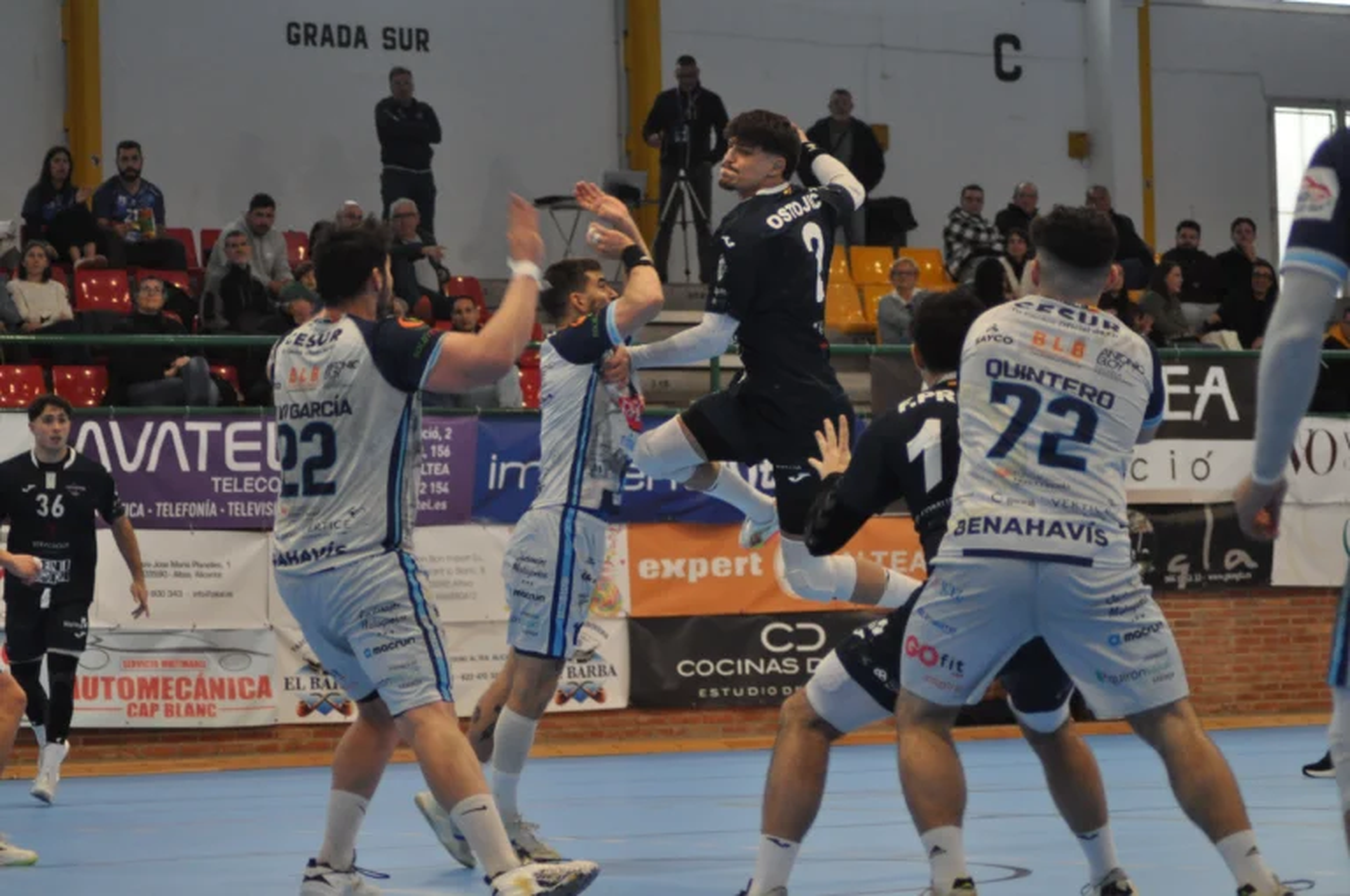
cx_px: 675
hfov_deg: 16.7
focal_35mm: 123
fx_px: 4607
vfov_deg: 11.1
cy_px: 448
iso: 1800
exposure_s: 1/250
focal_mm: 82
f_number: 4
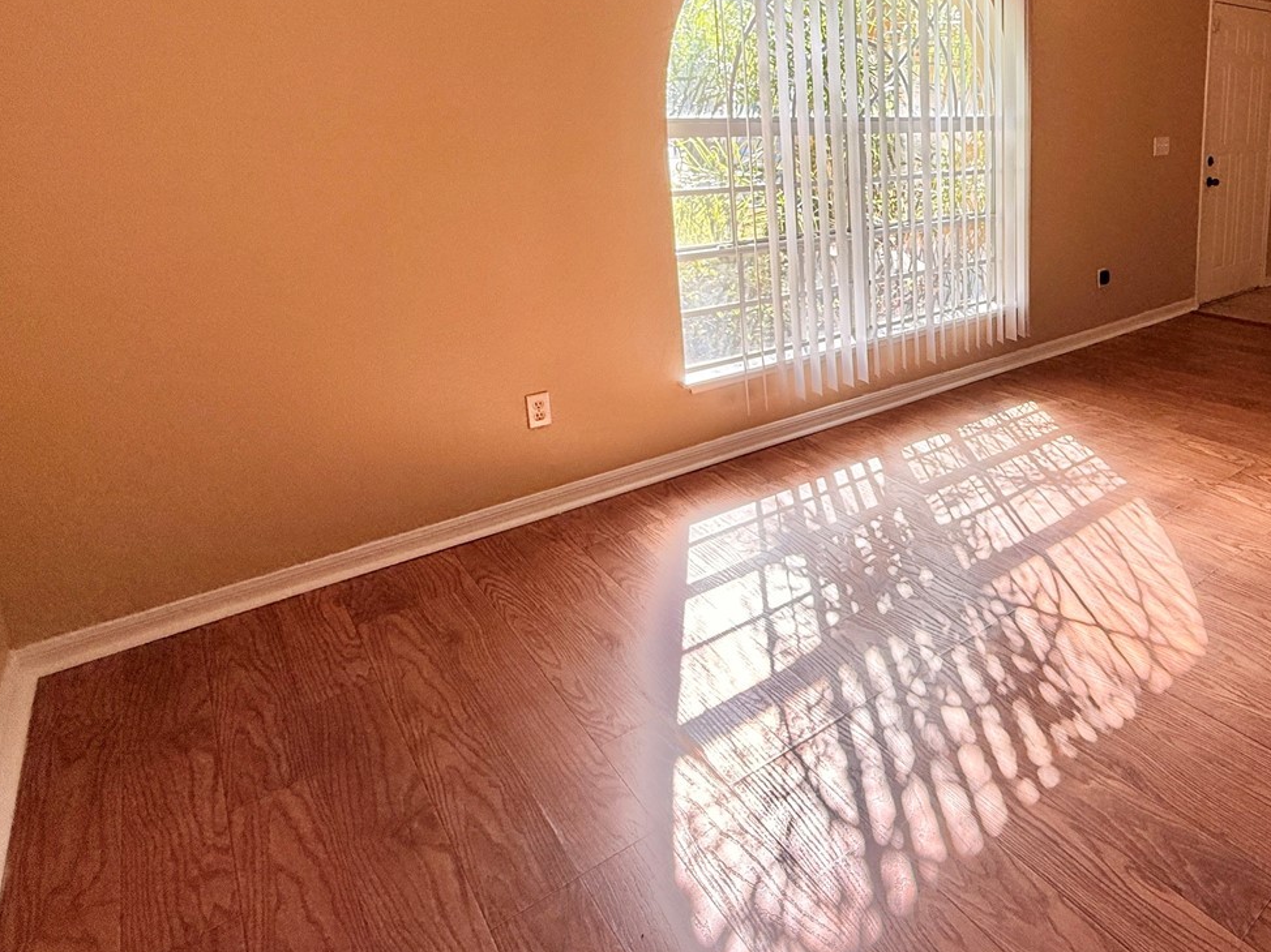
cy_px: 286
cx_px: 960
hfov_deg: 68.9
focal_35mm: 23
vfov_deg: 57.0
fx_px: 844
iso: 50
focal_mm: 2.22
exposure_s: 1/273
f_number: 2.2
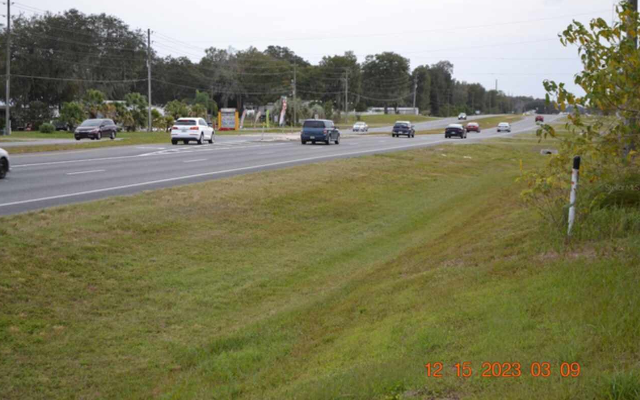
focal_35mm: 71
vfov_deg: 18.3
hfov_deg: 29.0
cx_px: 318
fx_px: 1238
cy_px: 187
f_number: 6.3
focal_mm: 46
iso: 100
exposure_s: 1/160
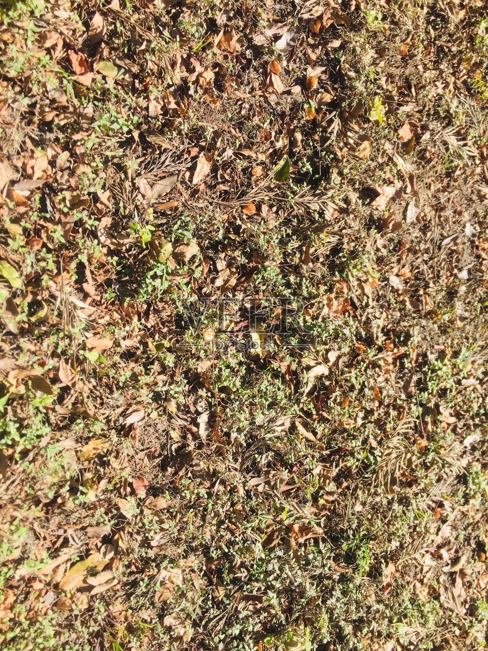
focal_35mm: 29
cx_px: 244
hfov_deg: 48.2
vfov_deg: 61.7
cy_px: 326
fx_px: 545
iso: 32
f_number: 2.2
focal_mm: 4.15
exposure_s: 1/791
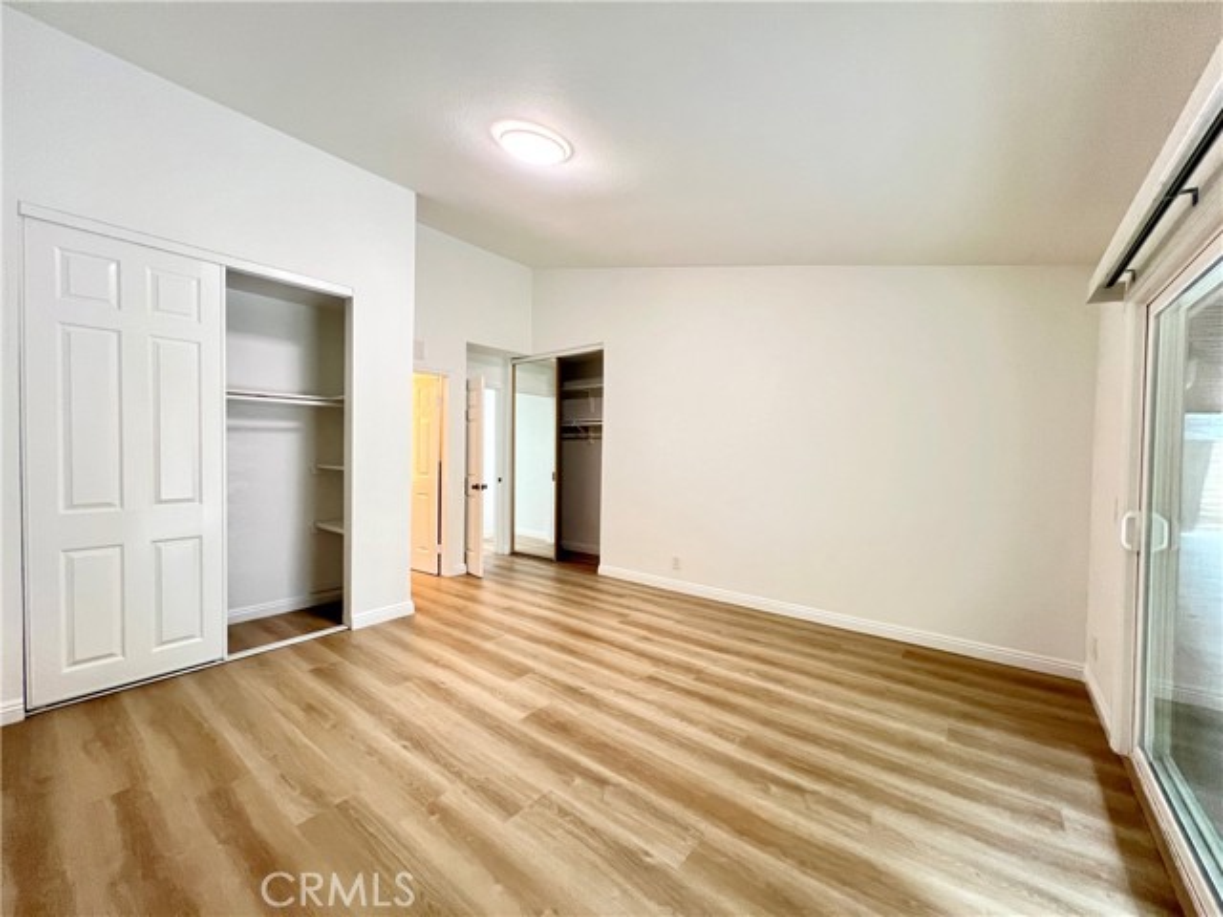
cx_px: 612
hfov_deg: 106.2
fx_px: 459
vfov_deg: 89.9
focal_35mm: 13
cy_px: 458
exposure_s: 1/60
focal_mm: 1.57
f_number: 1.8
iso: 400
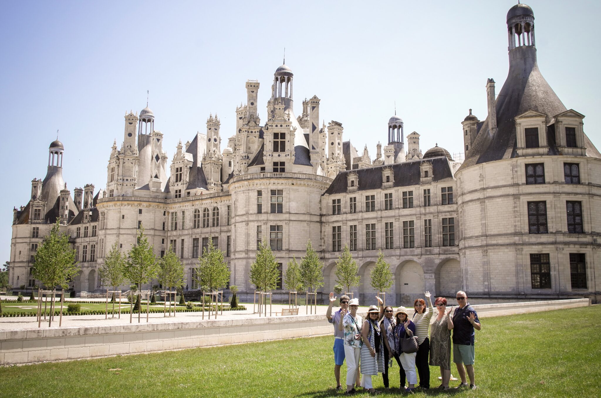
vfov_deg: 38.7
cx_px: 300
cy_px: 199
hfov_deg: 55.9
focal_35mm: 34
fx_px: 566
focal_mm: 23
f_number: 5.6
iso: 100
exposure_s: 1/400
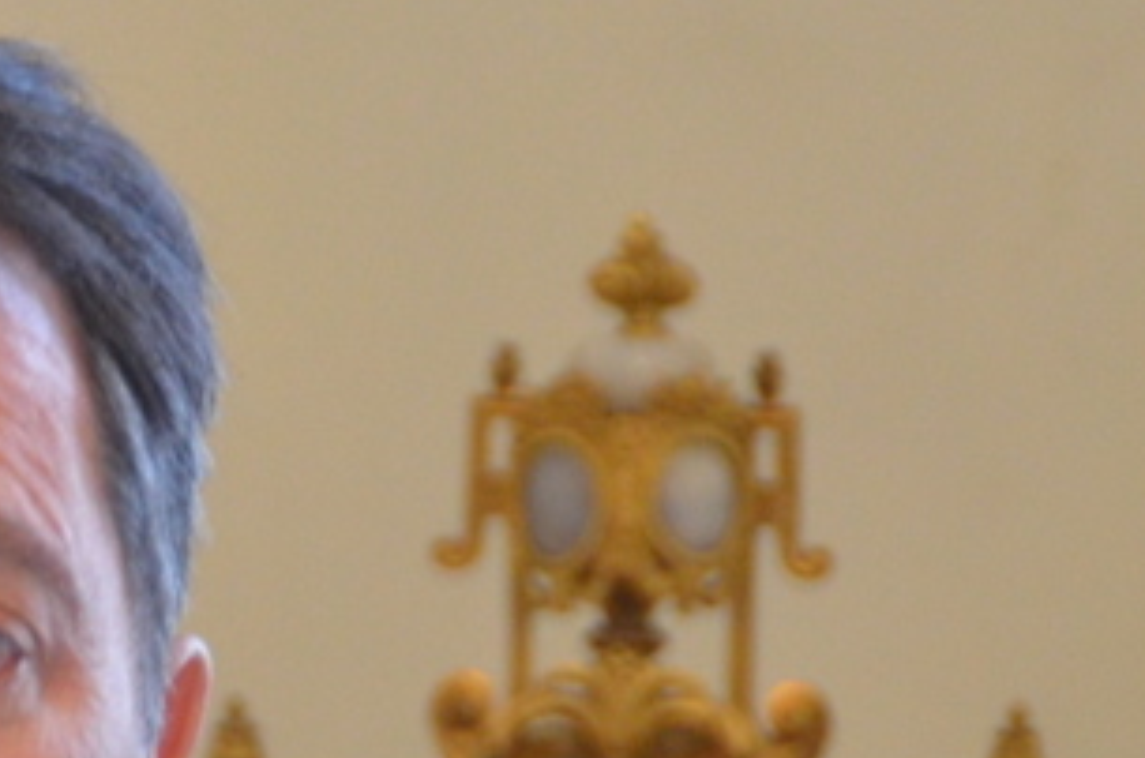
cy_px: 1158
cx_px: -150
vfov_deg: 2.1
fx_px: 20980
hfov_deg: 3.1
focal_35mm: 661
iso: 1600
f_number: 5.3
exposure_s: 1/50
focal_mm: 112
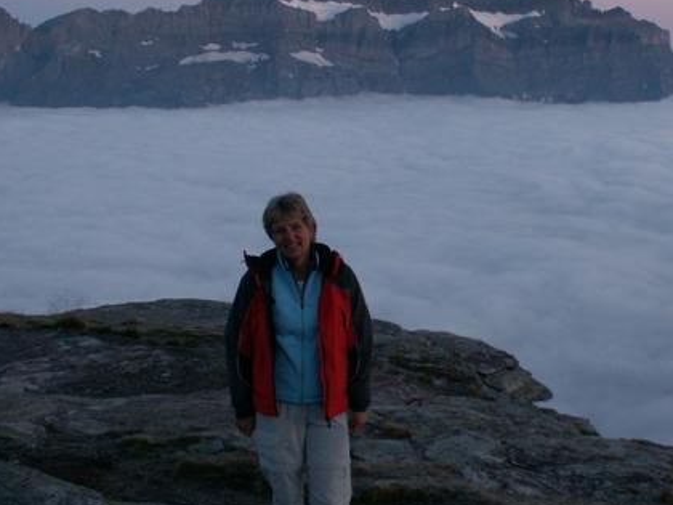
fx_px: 1186
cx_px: 429
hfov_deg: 31.5
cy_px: 232
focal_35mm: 61
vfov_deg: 24.0
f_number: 2.8
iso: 80
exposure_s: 1/40
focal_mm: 6.6
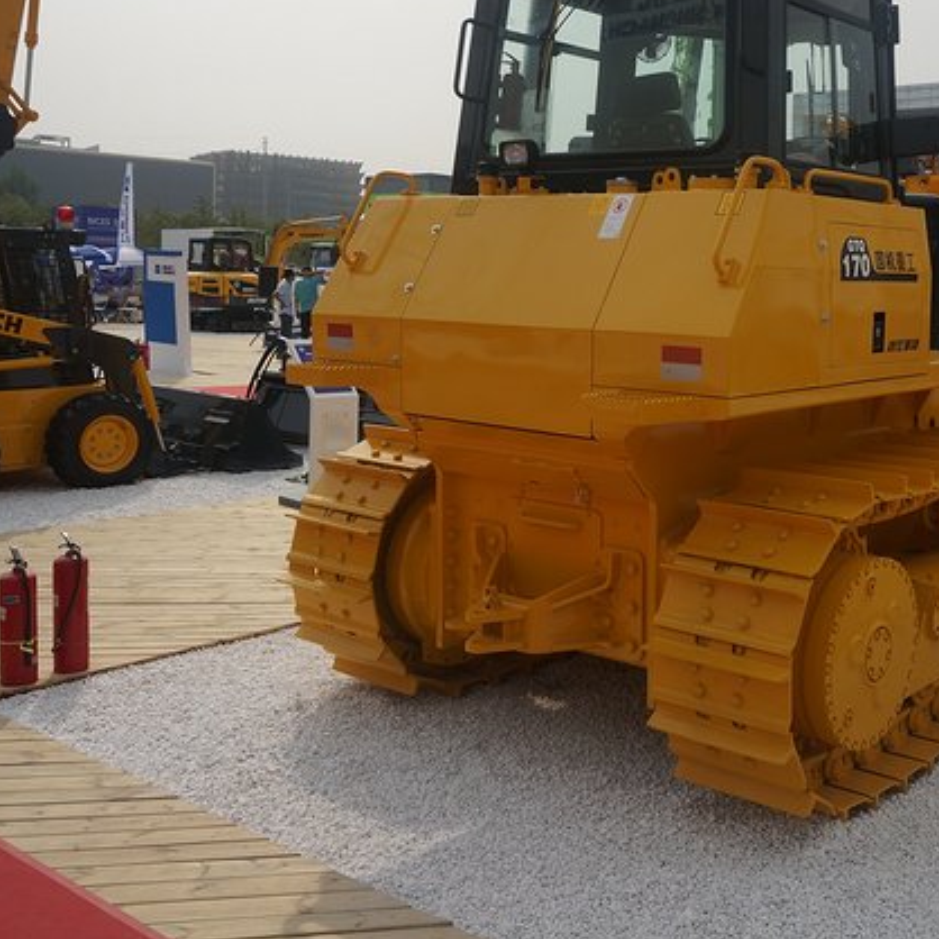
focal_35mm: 39
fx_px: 1197
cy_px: 361
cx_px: 768
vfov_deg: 42.6
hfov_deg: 40.8
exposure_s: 1/320
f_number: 9
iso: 100
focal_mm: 16
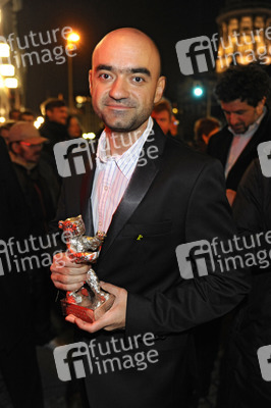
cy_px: 204
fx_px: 385
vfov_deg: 55.8
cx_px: 136
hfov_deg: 38.8
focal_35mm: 34
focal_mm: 34
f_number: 3.2
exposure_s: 1/30
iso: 2500
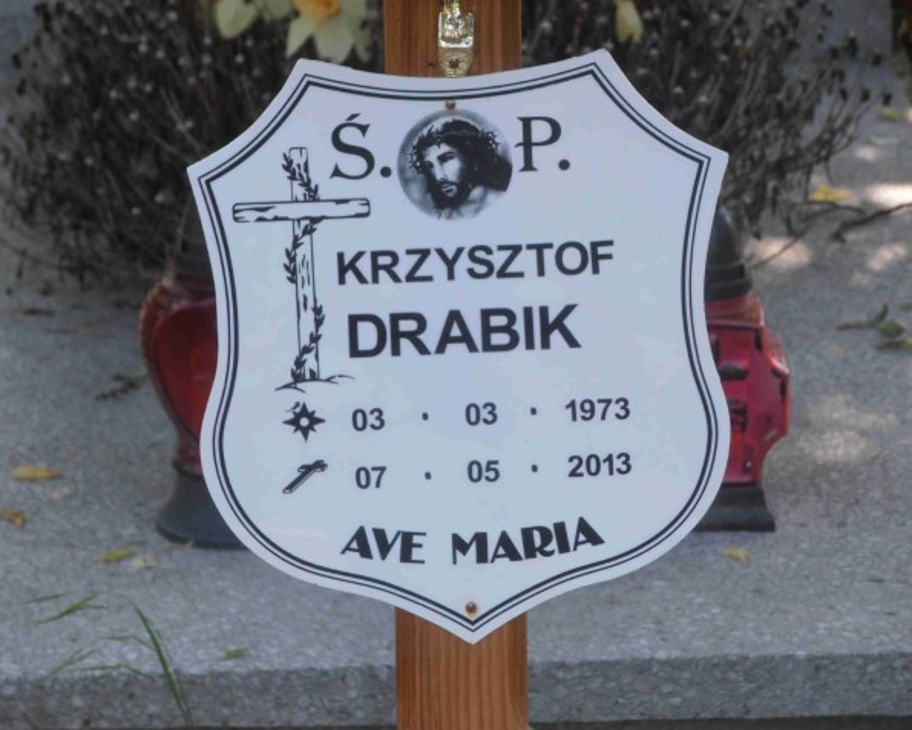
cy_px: 367
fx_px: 5614
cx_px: 469
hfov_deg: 9.3
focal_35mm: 208
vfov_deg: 7.4
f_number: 5.8
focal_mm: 35.05
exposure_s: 1/125
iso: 125
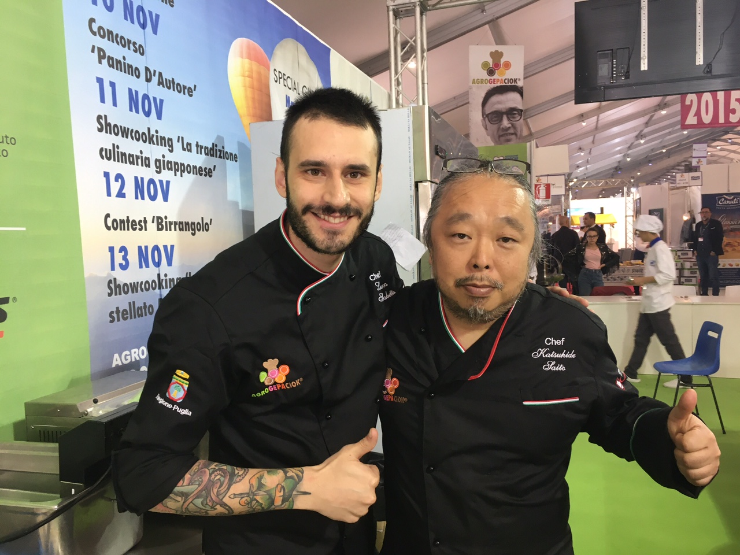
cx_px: 370
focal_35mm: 29
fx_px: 620
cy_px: 278
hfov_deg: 61.7
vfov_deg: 48.2
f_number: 2.2
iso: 64
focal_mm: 4.15
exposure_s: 1/33
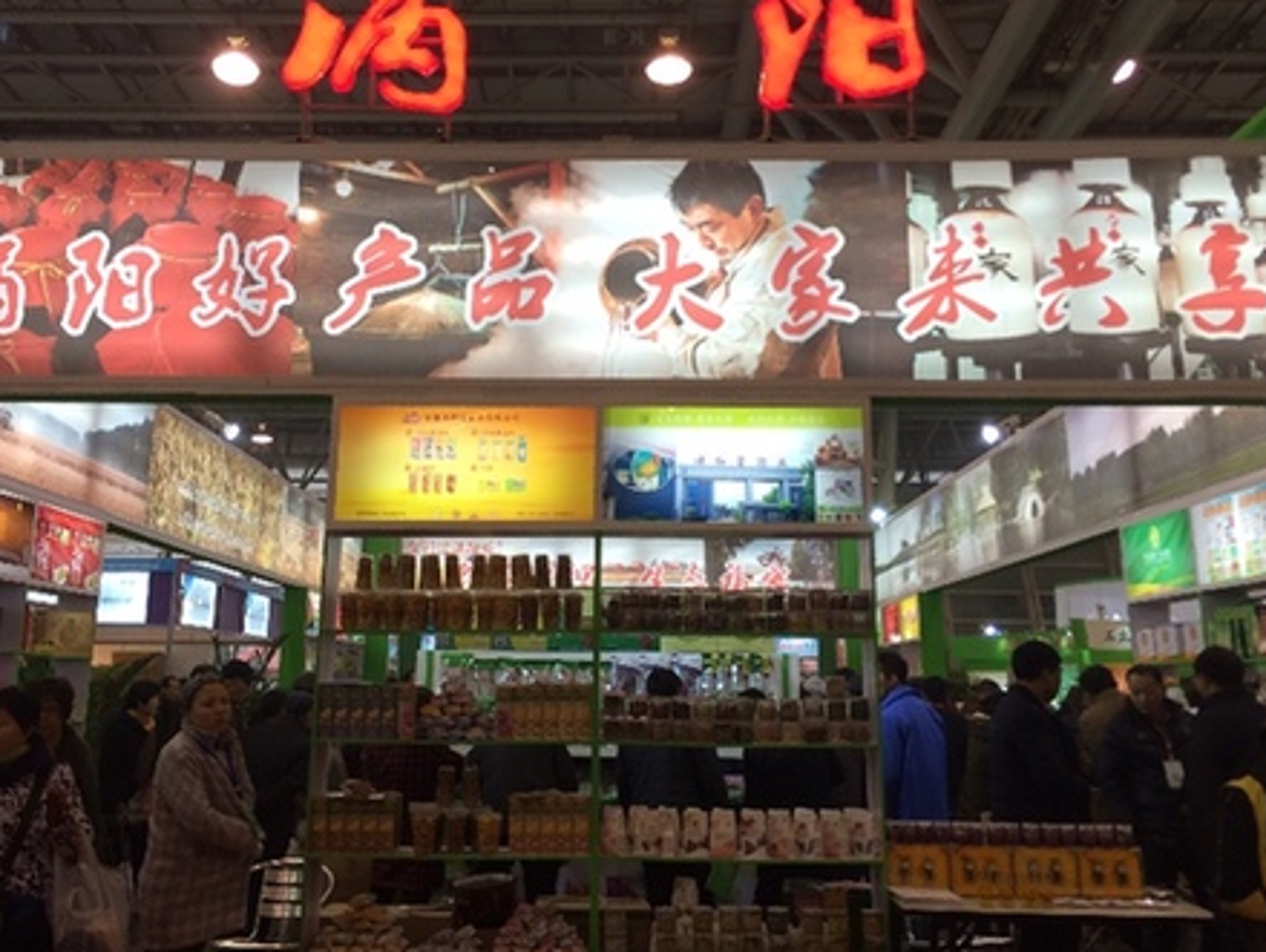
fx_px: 1281
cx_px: 600
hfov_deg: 52.6
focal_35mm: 35
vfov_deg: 40.6
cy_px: 395
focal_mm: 4.15
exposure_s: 1/33
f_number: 2.2
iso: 40
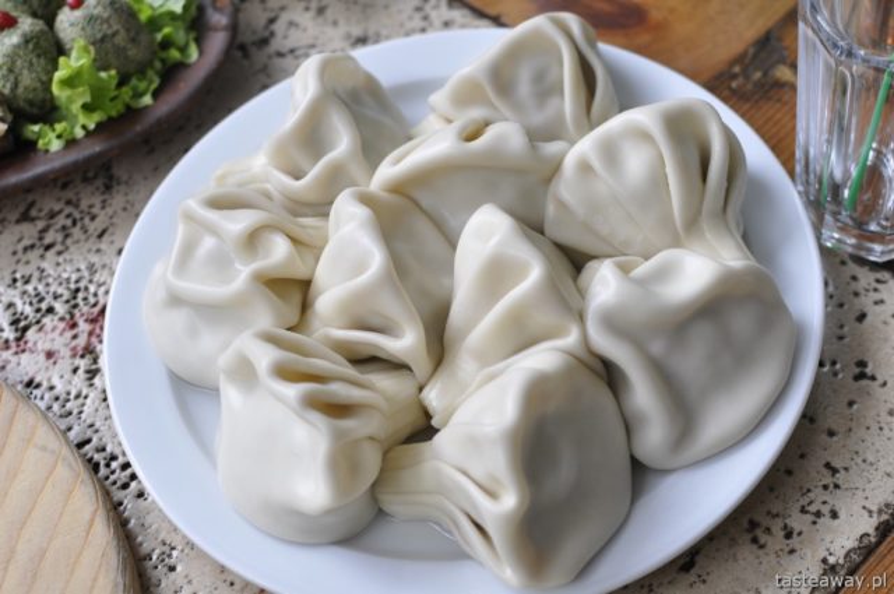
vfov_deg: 25.7
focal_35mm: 52
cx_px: 447
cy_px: 297
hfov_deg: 37.9
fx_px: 1302
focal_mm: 35
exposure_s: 1/100
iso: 400
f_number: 5
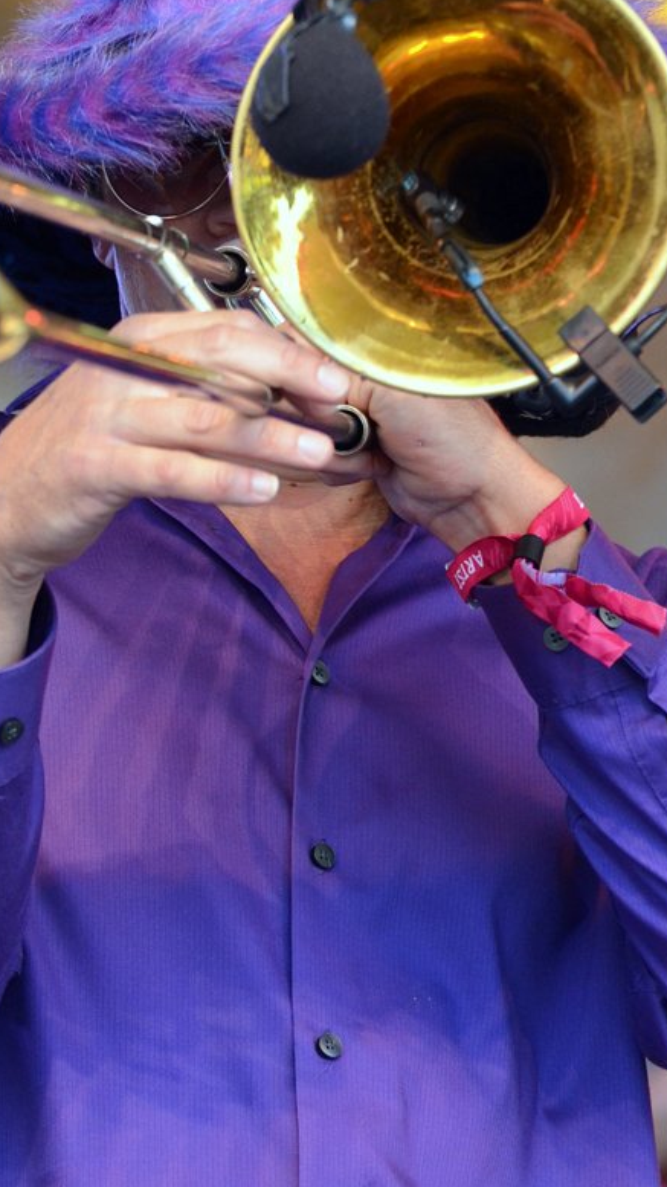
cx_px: 198
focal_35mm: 400
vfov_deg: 5.4
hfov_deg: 3.0
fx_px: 12572
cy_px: 593
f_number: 5
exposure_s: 1/500
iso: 1250
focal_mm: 165
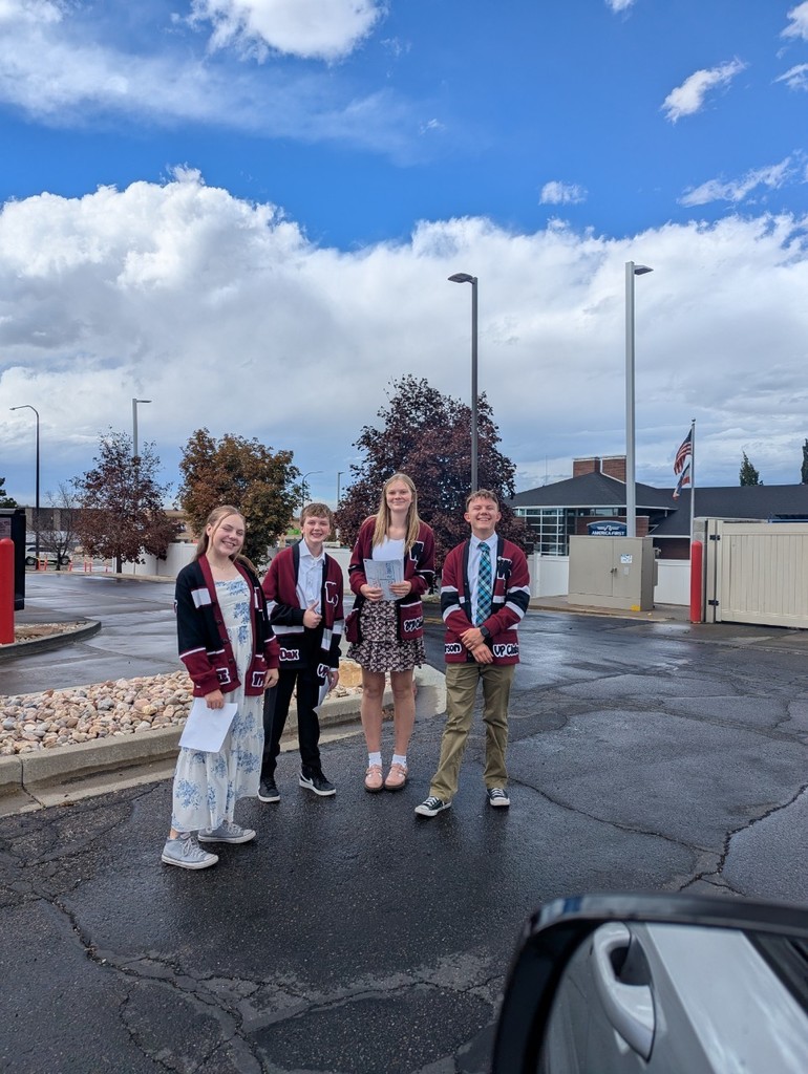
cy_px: 537
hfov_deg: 56.9
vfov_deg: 71.5
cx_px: 404
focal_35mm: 24
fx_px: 746
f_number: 1.85
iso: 42
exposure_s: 1/2358
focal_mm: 6.81
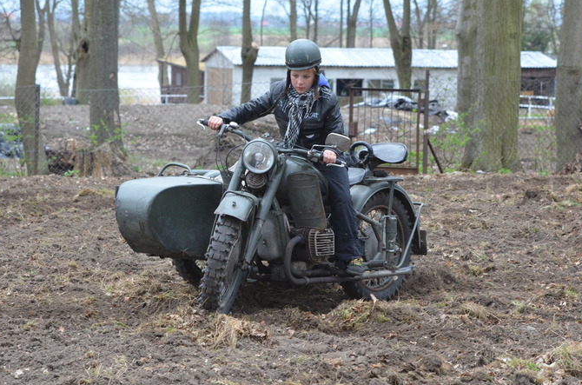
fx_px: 1999
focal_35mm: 124
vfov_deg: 11.0
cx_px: 287
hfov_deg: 16.6
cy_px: 194
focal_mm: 78
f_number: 5.6
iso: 1600
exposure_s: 1/400
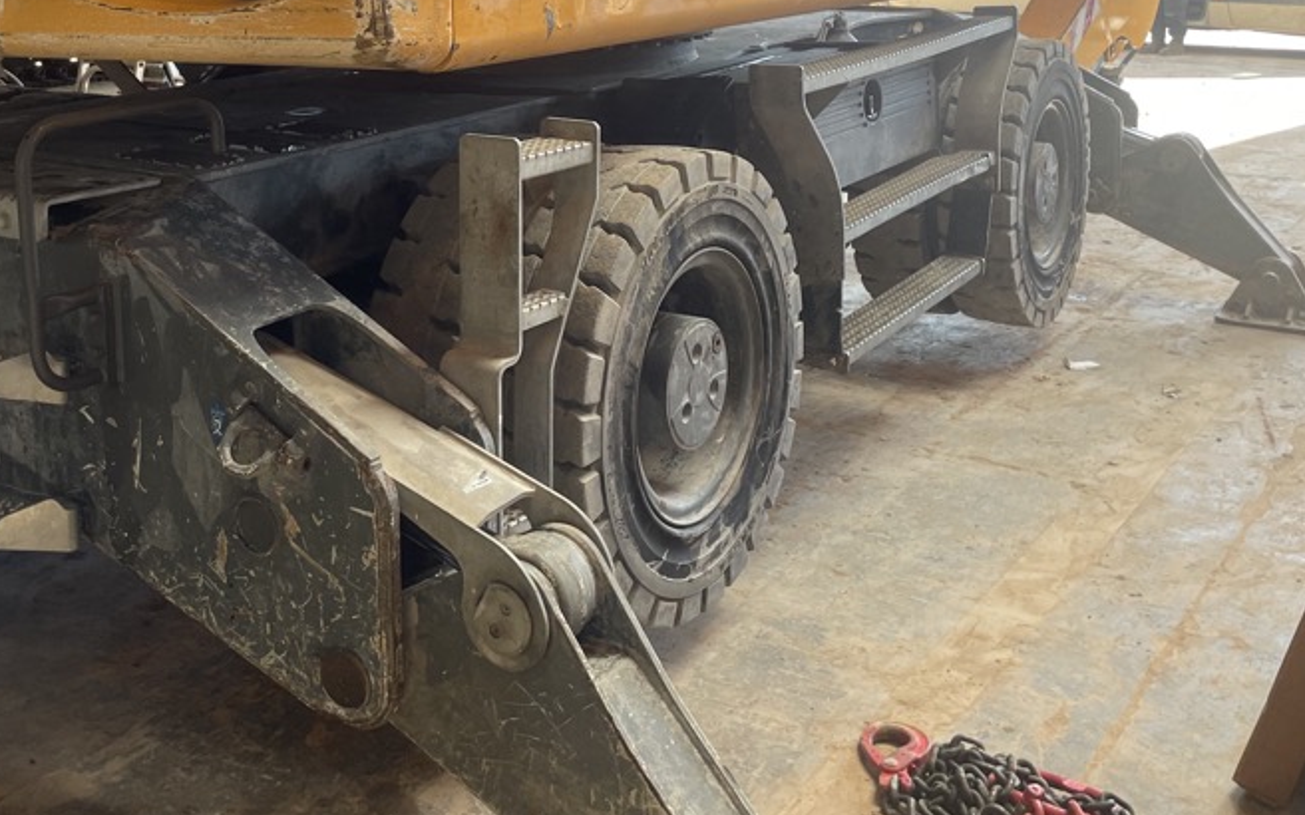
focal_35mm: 43
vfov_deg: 28.6
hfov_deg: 45.9
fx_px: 1529
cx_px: 513
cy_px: 64
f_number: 1.6
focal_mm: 4.2
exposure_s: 1/159
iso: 32
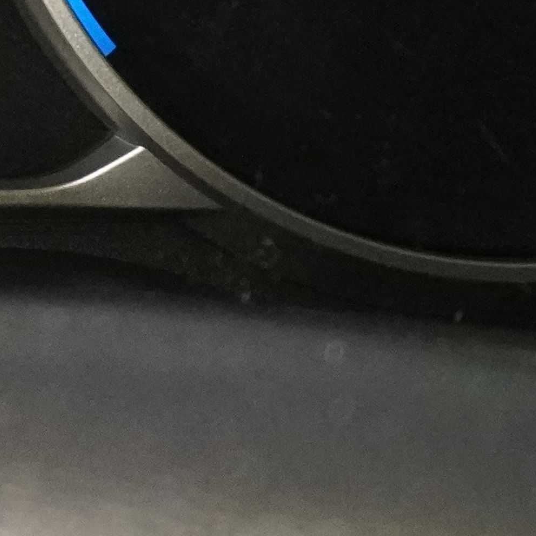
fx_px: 3801
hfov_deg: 7.8
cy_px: -289
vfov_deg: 7.9
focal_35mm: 217
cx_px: -449
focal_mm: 28
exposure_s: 1/50
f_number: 4.5
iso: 5000
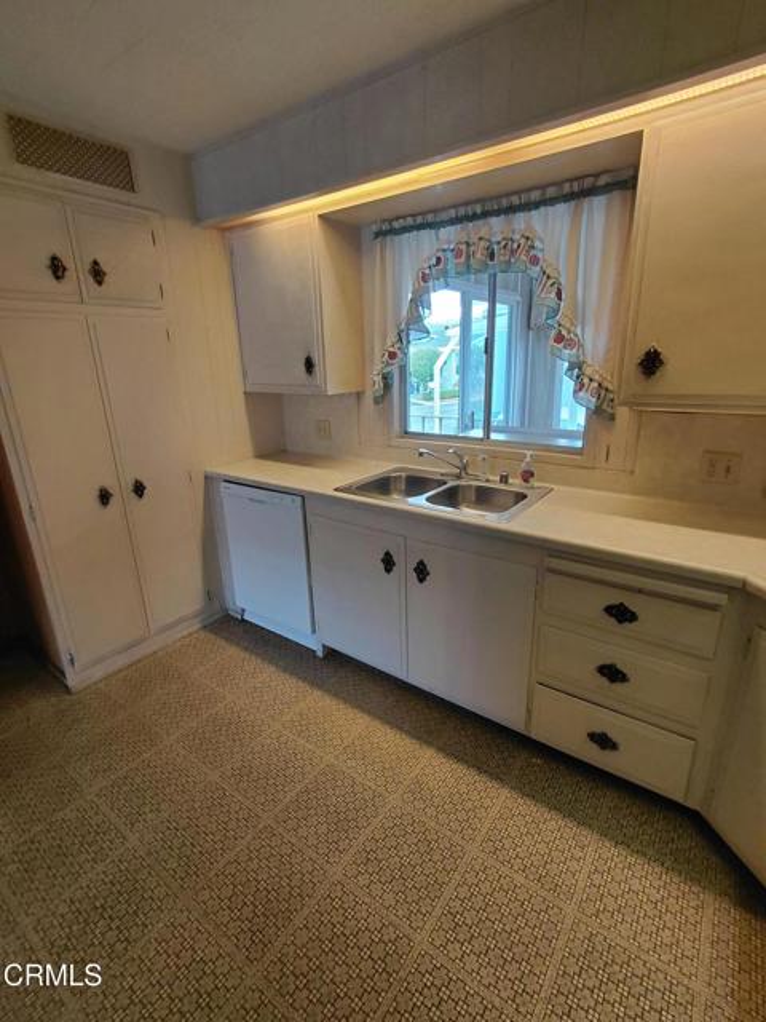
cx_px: 383
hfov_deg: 78.1
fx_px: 472
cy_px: 511
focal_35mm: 16
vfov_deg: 94.5
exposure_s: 1/60
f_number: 2.2
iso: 160
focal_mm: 1.64
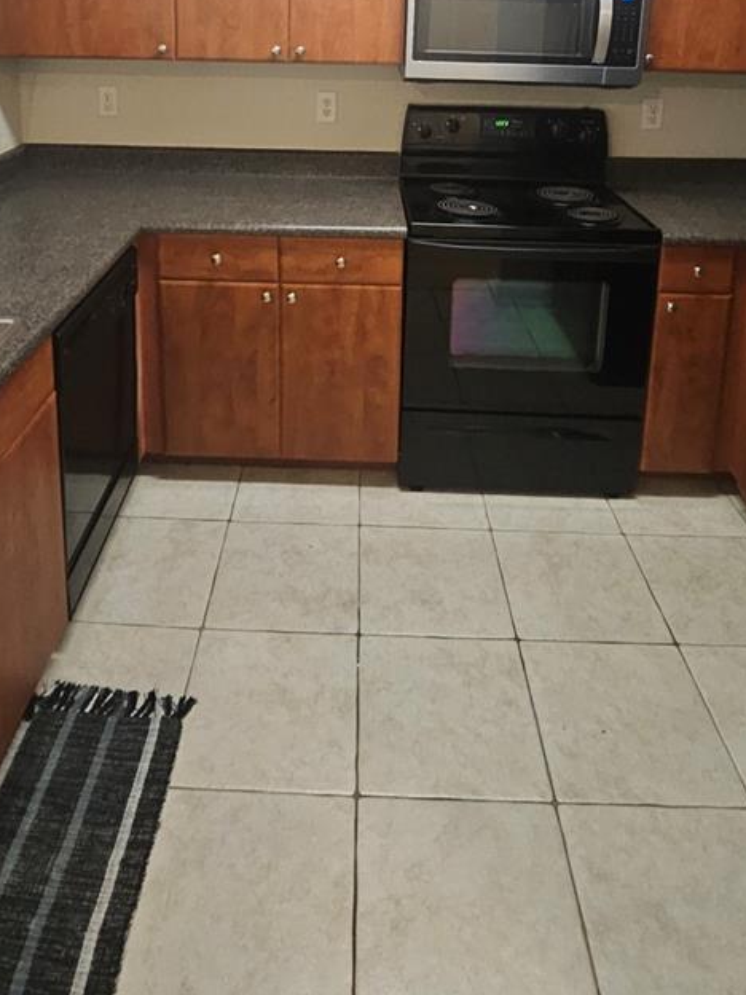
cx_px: 335
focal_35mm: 25
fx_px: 718
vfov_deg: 60.0
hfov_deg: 54.8
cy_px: 118
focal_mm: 1.7
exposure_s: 1/30
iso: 400
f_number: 2.2
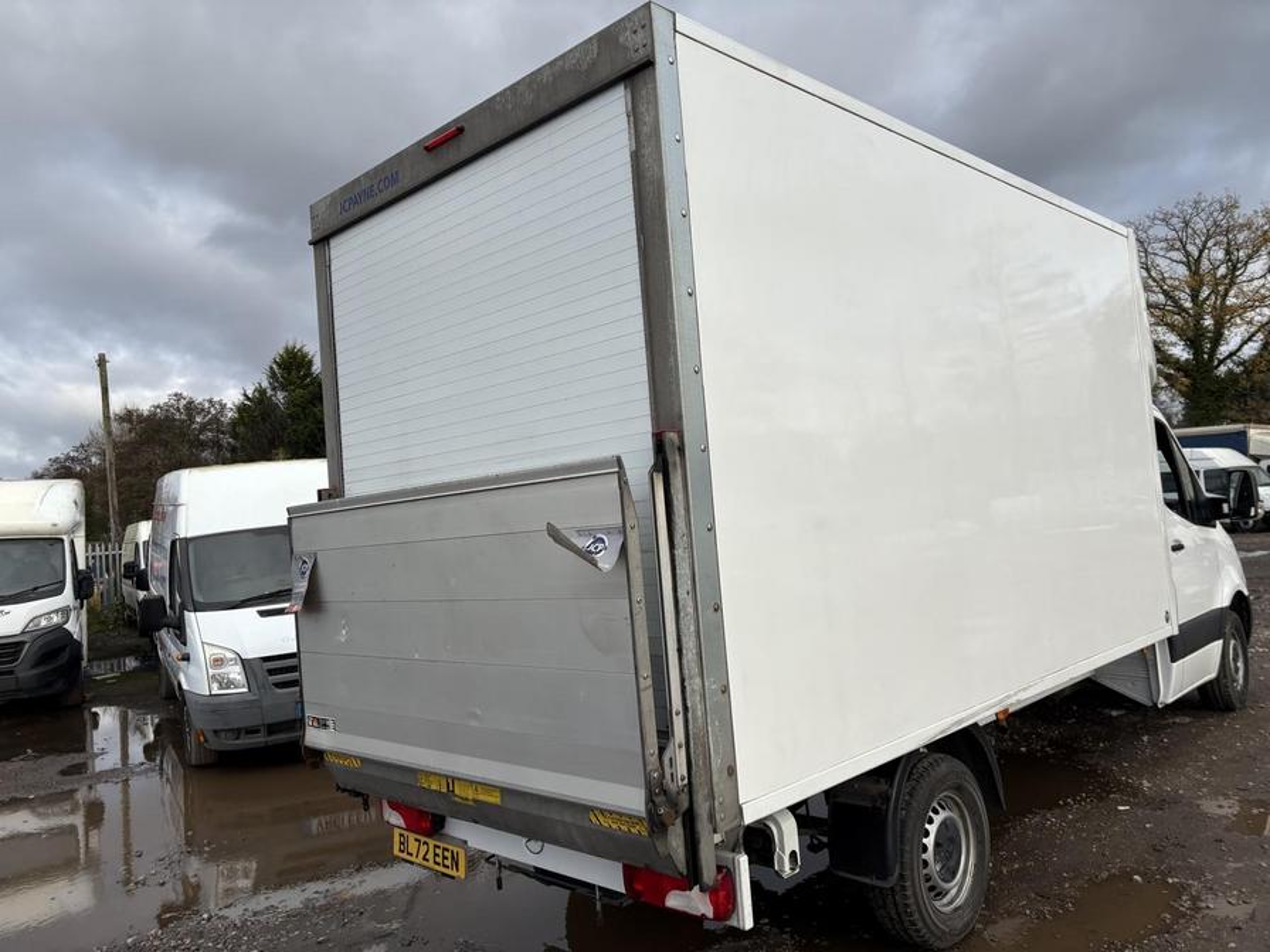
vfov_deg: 53.1
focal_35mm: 26
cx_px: 635
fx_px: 954
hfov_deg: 67.3
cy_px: 476
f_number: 1.6
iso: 50
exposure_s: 1/2075
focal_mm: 5.96
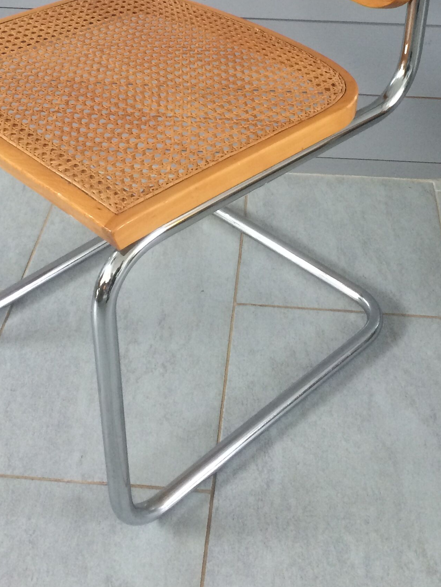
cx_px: 229
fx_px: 951
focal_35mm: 56
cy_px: 113
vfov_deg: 33.3
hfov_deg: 26.1
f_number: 2.2
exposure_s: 1/33
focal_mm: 4.15
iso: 125
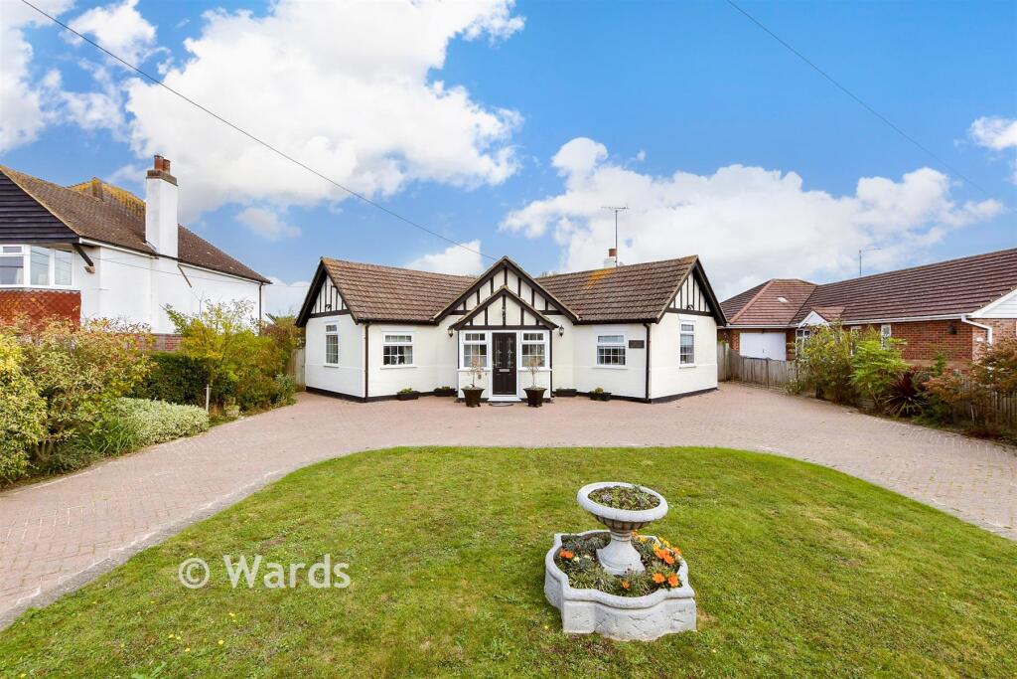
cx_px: 508
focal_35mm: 15
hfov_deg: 100.4
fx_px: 424
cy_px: 340
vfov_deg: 77.3
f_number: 10
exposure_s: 1/250
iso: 250
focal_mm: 10
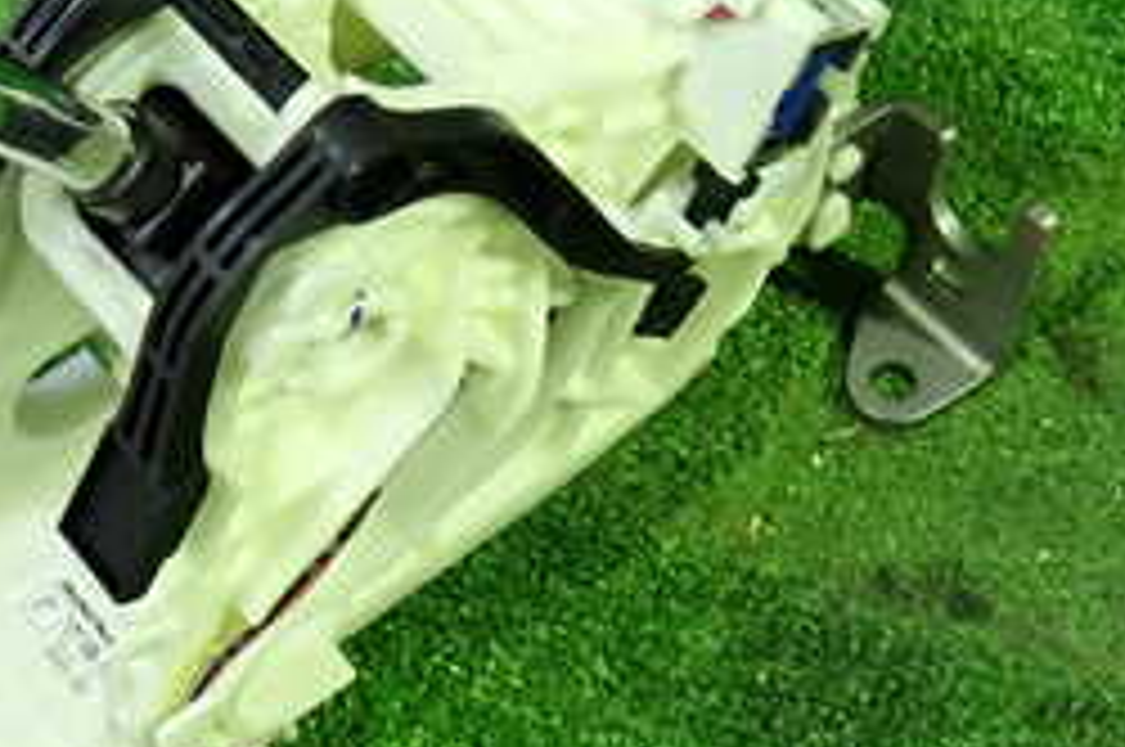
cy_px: 166
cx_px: 189
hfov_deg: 26.4
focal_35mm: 75
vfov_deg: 18.0
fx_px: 2341
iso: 500
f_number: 2.3
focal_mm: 5.4
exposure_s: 1/30
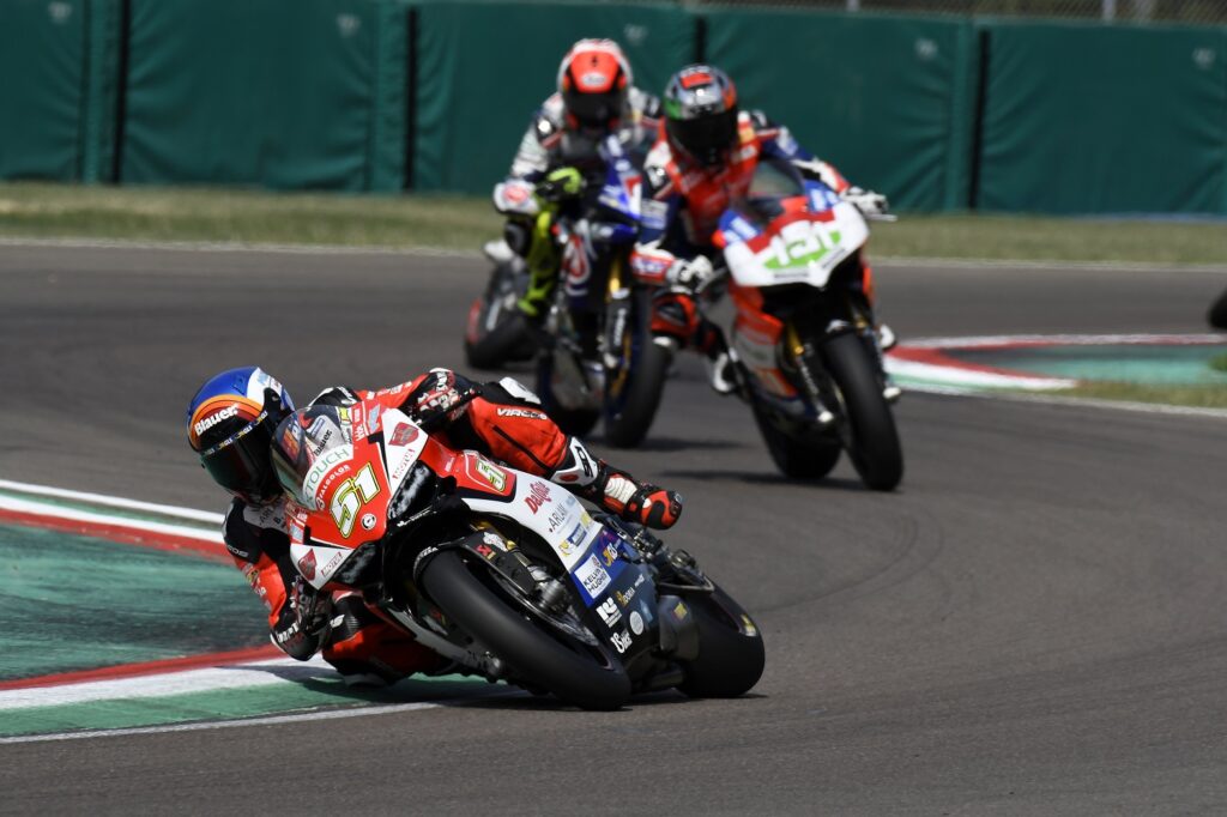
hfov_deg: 2.8
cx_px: 614
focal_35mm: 750
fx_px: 25553
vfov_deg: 1.8
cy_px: 408
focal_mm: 500
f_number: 10
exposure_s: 1/1000
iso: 400
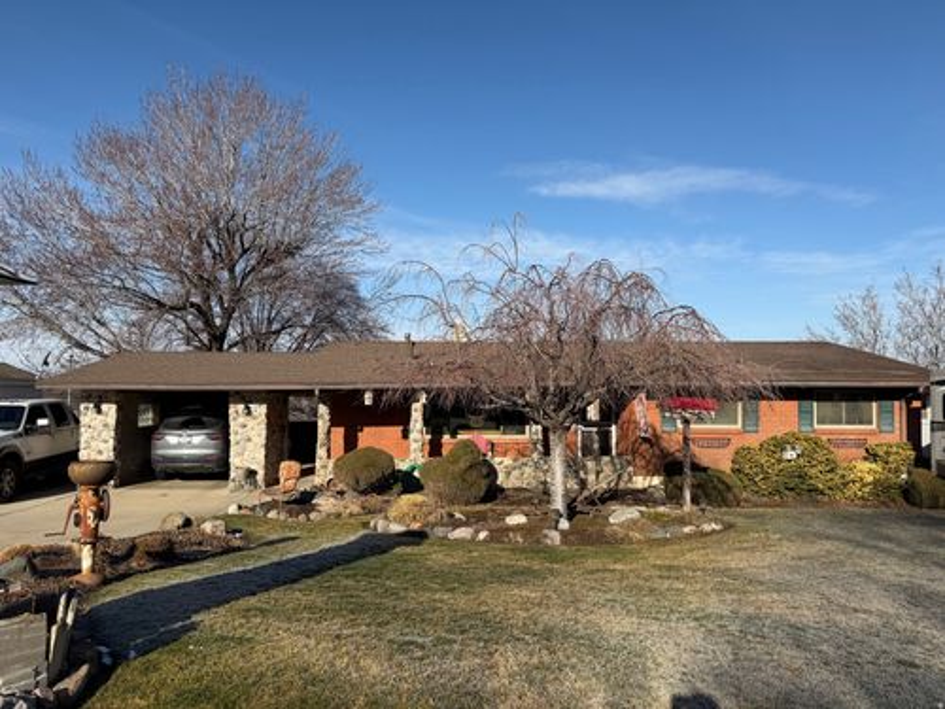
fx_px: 655
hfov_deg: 71.6
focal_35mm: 24
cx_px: 472
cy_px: 354
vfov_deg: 56.8
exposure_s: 1/5319
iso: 80
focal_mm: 6.76
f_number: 1.78
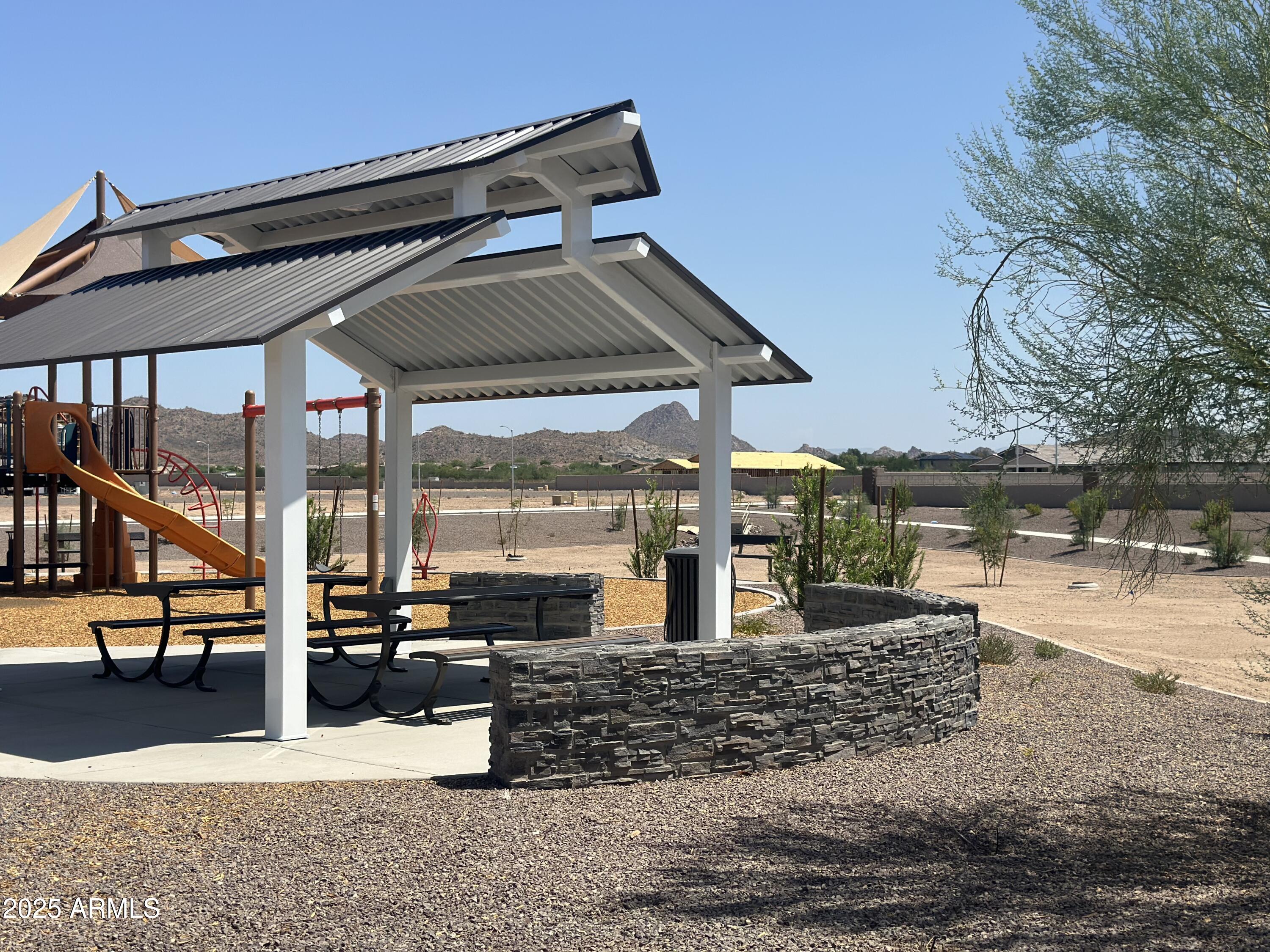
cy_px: 476
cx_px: 635
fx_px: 1761
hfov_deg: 39.7
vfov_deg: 30.3
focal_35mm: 48
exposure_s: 1/6623
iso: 100
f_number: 1.78
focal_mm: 6.86
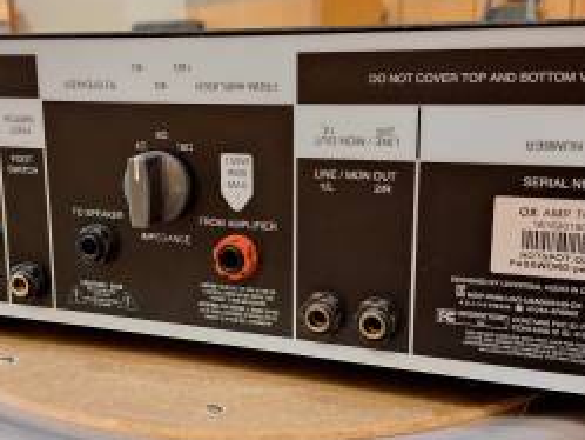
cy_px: 259
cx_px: 216
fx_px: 812
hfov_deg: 39.4
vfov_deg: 30.2
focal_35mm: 48
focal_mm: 5.54
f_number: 1.8
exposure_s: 1/50
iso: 200
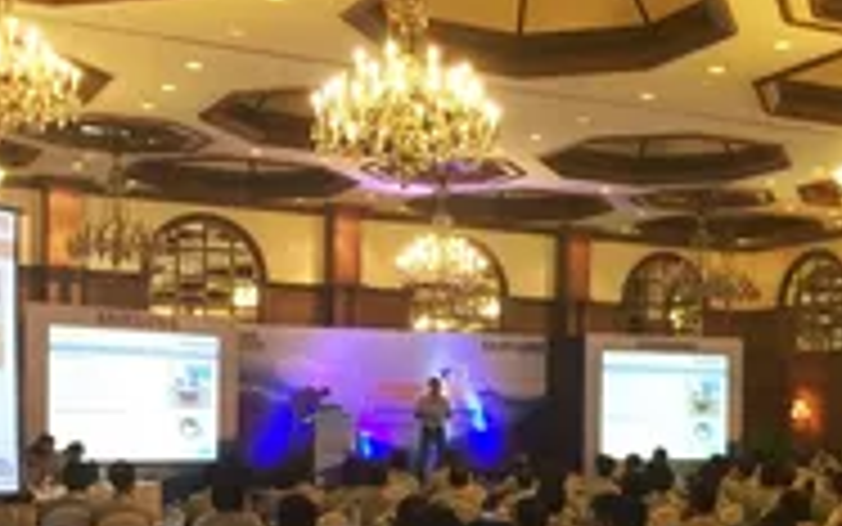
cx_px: 498
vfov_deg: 22.7
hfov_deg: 36.2
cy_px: 450
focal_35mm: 56
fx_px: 1285
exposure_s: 1/10
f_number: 2.2
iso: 100
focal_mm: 4.15
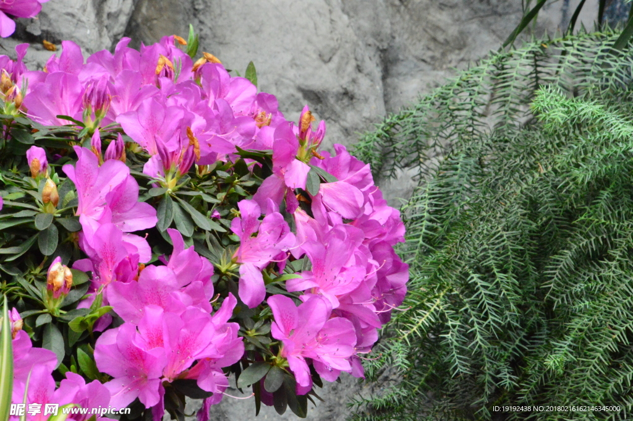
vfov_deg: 4.9
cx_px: 316
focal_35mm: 278
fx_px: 4875
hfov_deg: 7.4
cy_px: 210
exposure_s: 1/60
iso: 6400
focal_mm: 185
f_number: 18
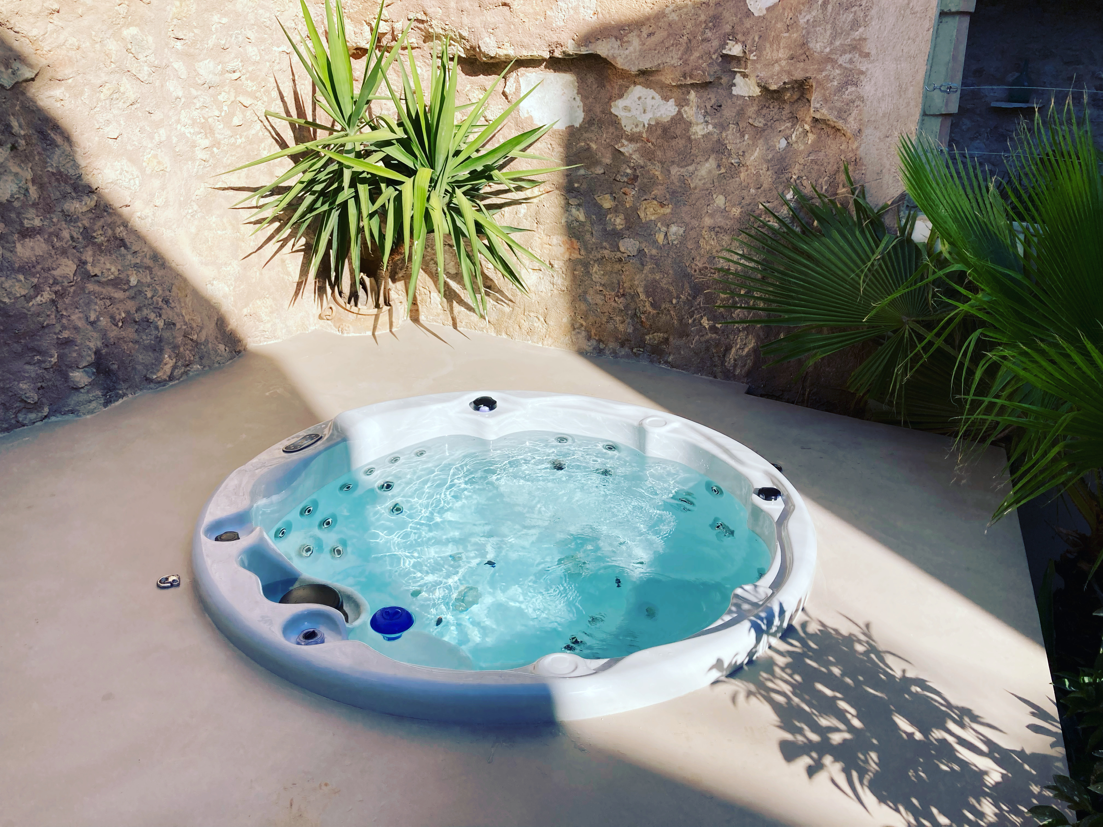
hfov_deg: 63.4
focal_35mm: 28
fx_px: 892
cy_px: 414
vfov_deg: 49.7
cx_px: 552
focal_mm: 3.99
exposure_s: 1/2315
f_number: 1.8
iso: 20
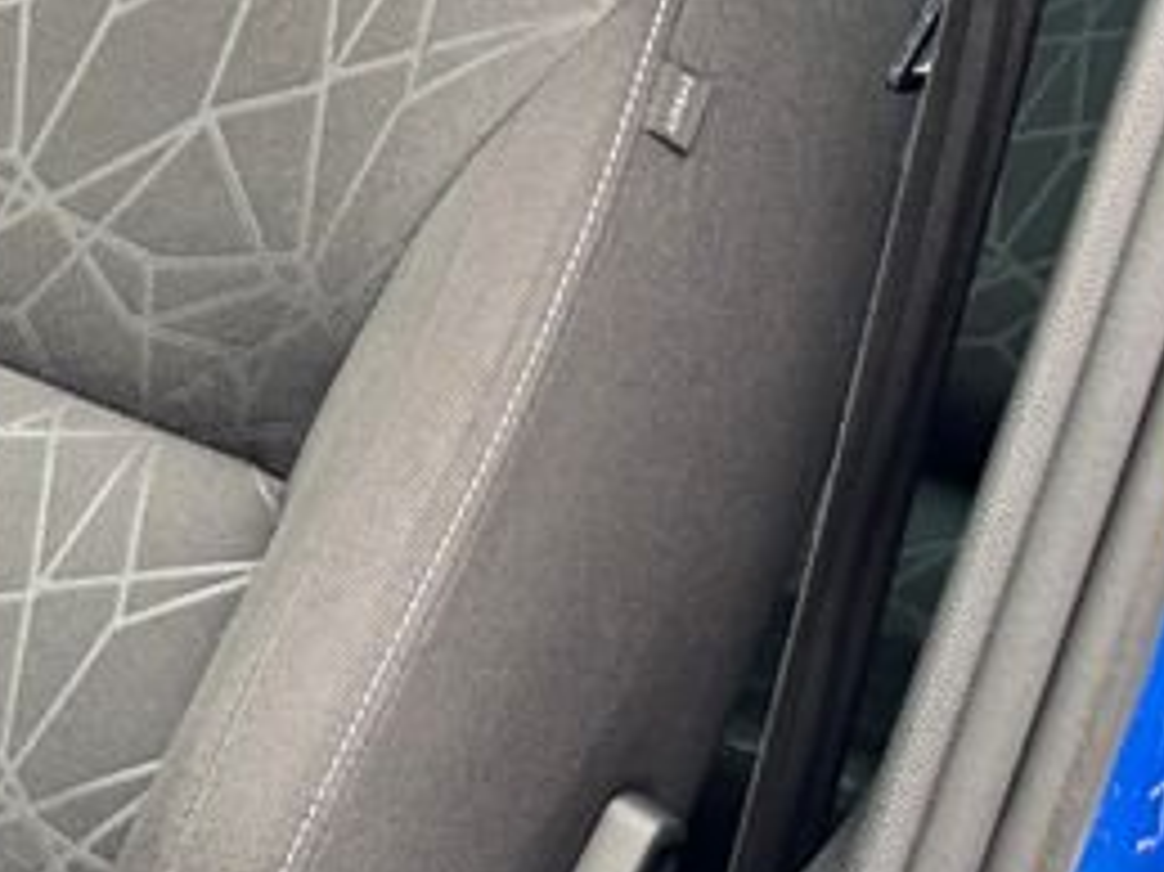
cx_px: -930
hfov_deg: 17.0
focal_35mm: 95
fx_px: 3193
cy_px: 351
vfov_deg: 15.5
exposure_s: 1/74
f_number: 1.78
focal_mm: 6.76
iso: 200
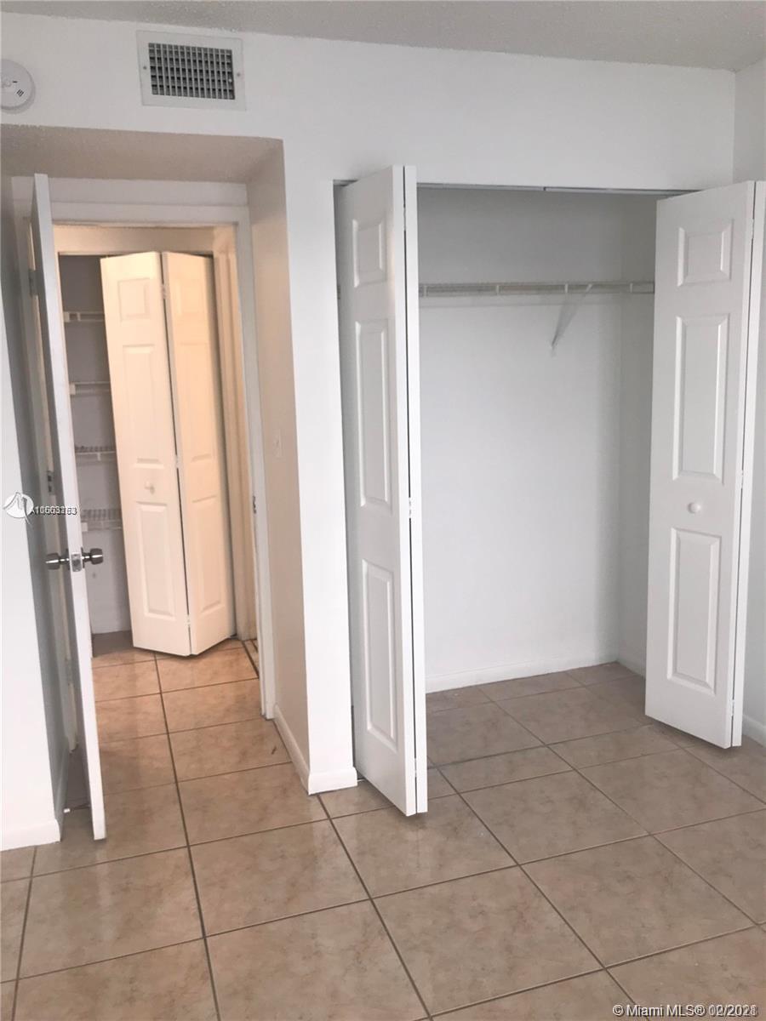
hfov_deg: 49.7
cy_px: 510
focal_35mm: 28
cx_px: 383
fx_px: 826
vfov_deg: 63.4
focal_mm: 3.99
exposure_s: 1/40
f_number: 1.8
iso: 25
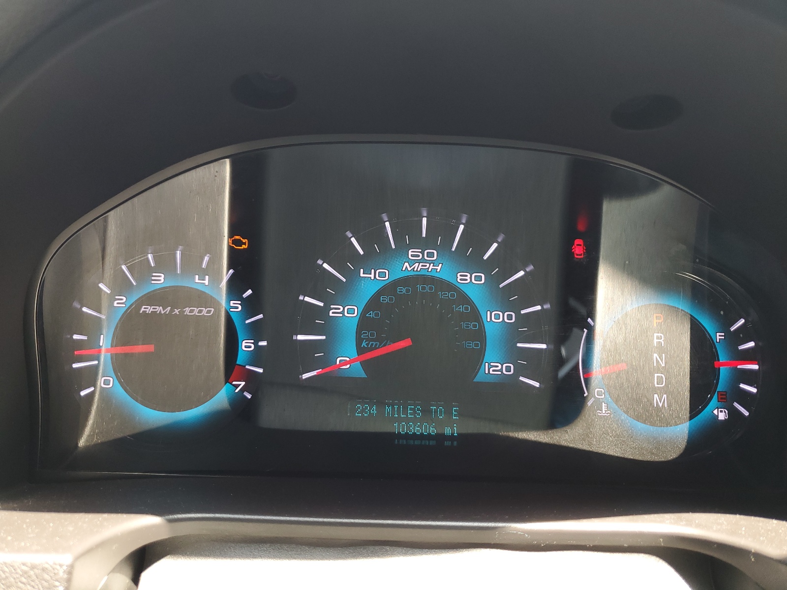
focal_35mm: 26
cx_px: 394
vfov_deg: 53.1
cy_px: 295
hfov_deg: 67.3
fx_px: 591
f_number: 1.5
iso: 55
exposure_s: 1/60.2
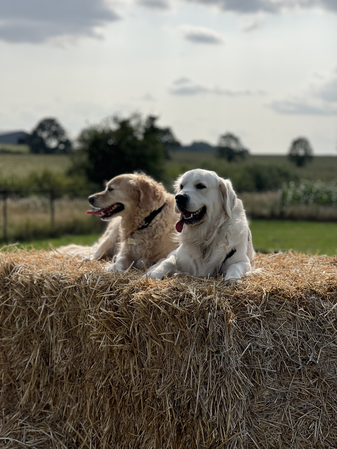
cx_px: 168
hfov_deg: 19.1
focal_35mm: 77
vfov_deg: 25.3
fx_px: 999
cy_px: 224
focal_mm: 9
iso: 32
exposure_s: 1/1508
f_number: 2.8
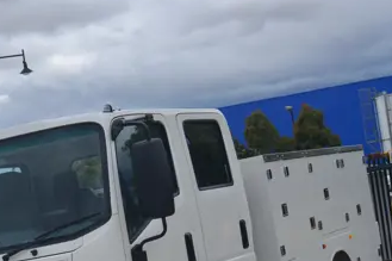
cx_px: -15
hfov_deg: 19.4
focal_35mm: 102
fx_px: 1110
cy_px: 309
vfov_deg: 13.1
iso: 100
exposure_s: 1/320
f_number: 9
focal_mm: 28
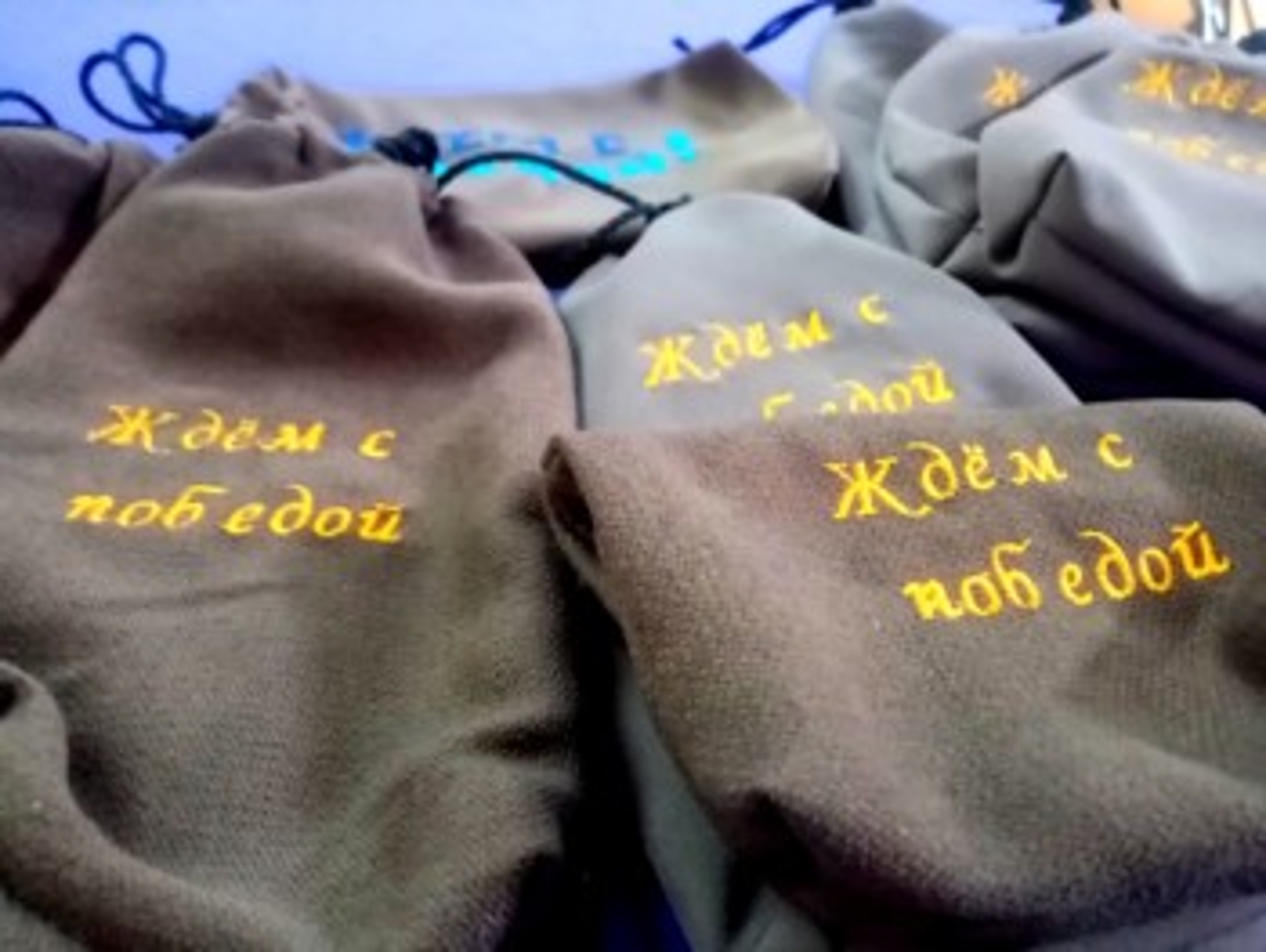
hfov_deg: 67.3
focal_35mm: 26
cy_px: 476
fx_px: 952
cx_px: 633
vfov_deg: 53.1
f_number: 1.8
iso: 1039
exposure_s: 1/20
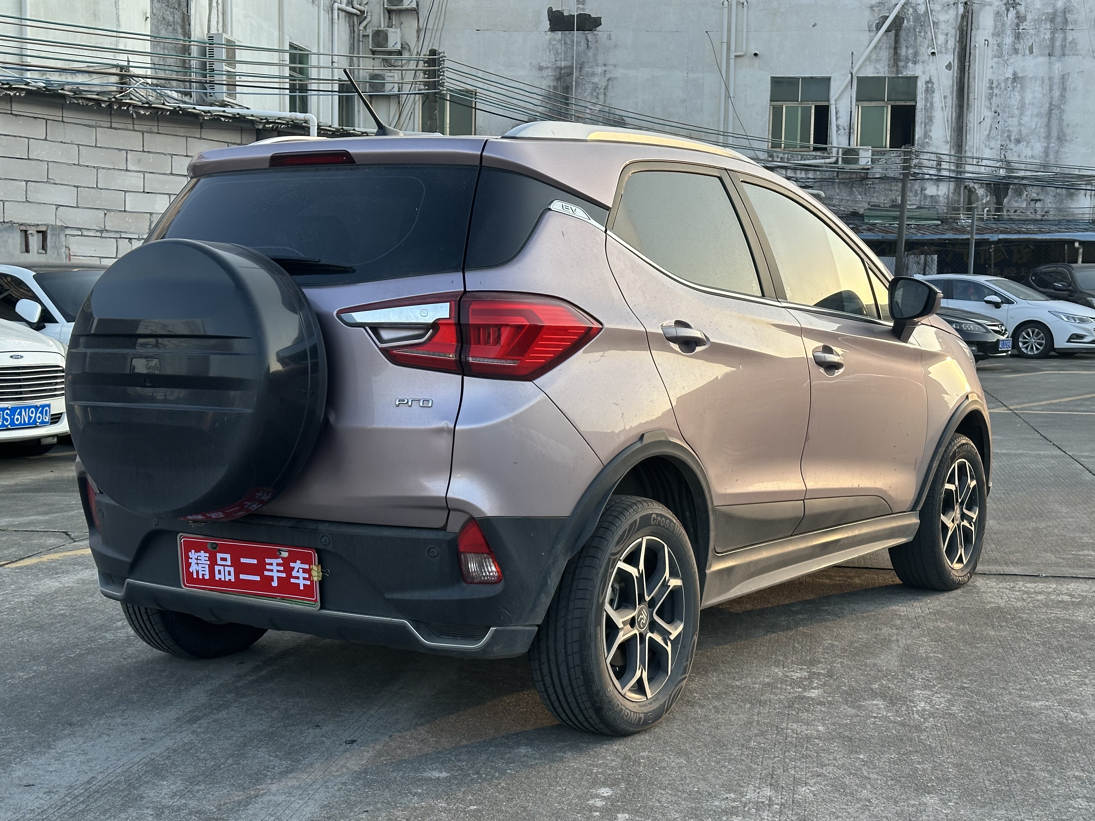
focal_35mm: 50
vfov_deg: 29.1
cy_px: 403
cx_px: 528
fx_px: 1582
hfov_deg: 38.2
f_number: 1.78
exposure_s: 1/894
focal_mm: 6.86
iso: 64
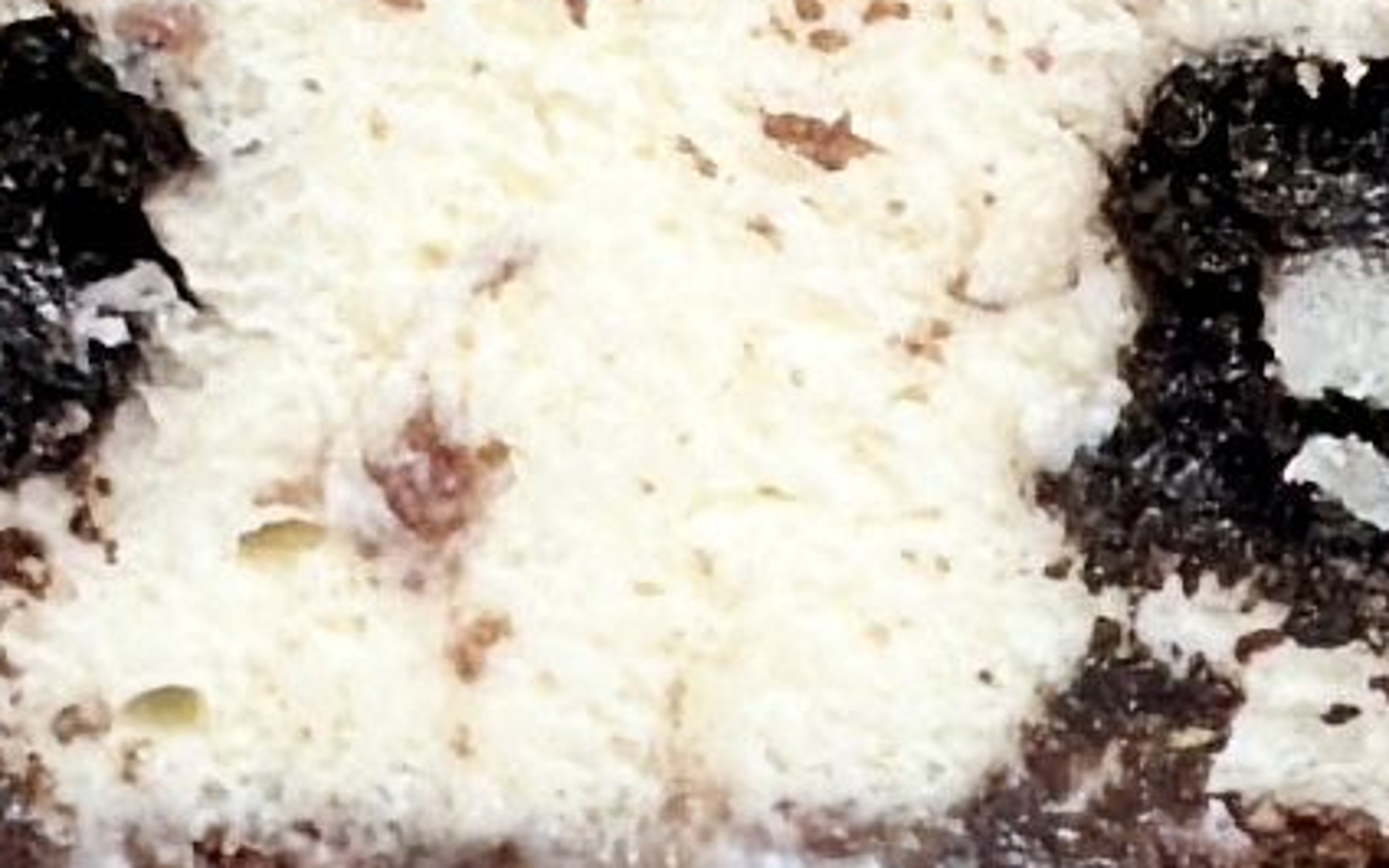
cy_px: 999
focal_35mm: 484
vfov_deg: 2.7
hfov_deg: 4.3
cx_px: 2185
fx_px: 18322
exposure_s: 1/195
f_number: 1.78
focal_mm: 6.86
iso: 80
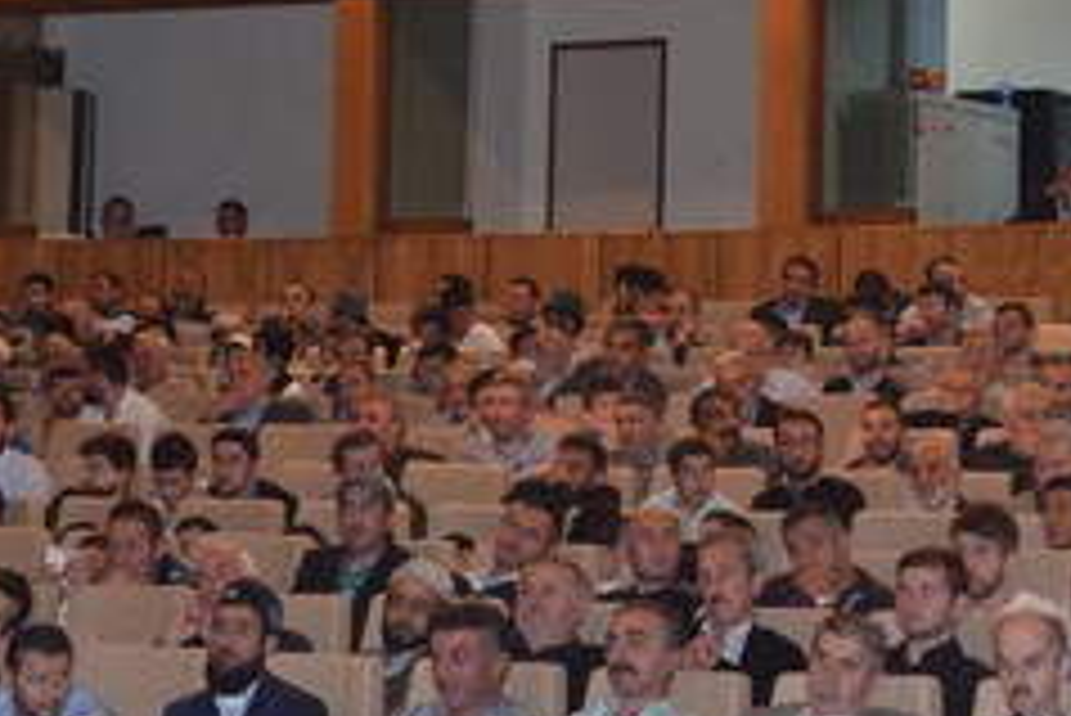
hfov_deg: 15.2
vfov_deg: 10.1
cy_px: -88
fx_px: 4019
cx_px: 603
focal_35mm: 135
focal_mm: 32
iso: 1400
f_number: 4.8
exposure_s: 1/60
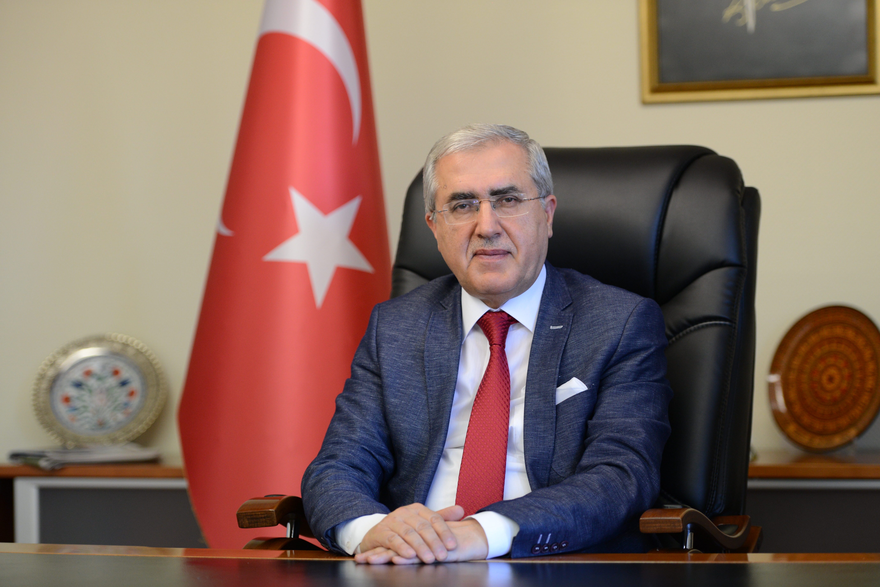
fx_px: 2689
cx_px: 440
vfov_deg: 12.5
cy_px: 294
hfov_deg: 18.6
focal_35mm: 110
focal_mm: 110
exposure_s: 1/160
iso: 1250
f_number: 2.8
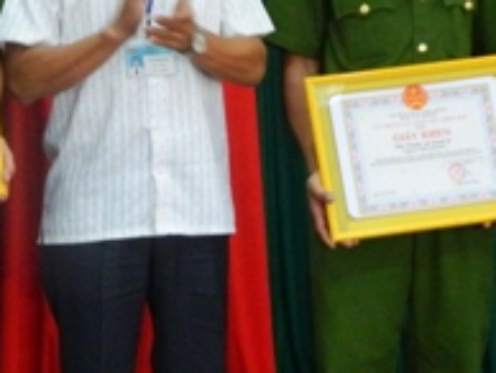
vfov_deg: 11.0
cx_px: 82
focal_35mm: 135
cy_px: 146
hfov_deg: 14.5
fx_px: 1937
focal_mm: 7.3
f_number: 3.5
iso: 400
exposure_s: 1/20
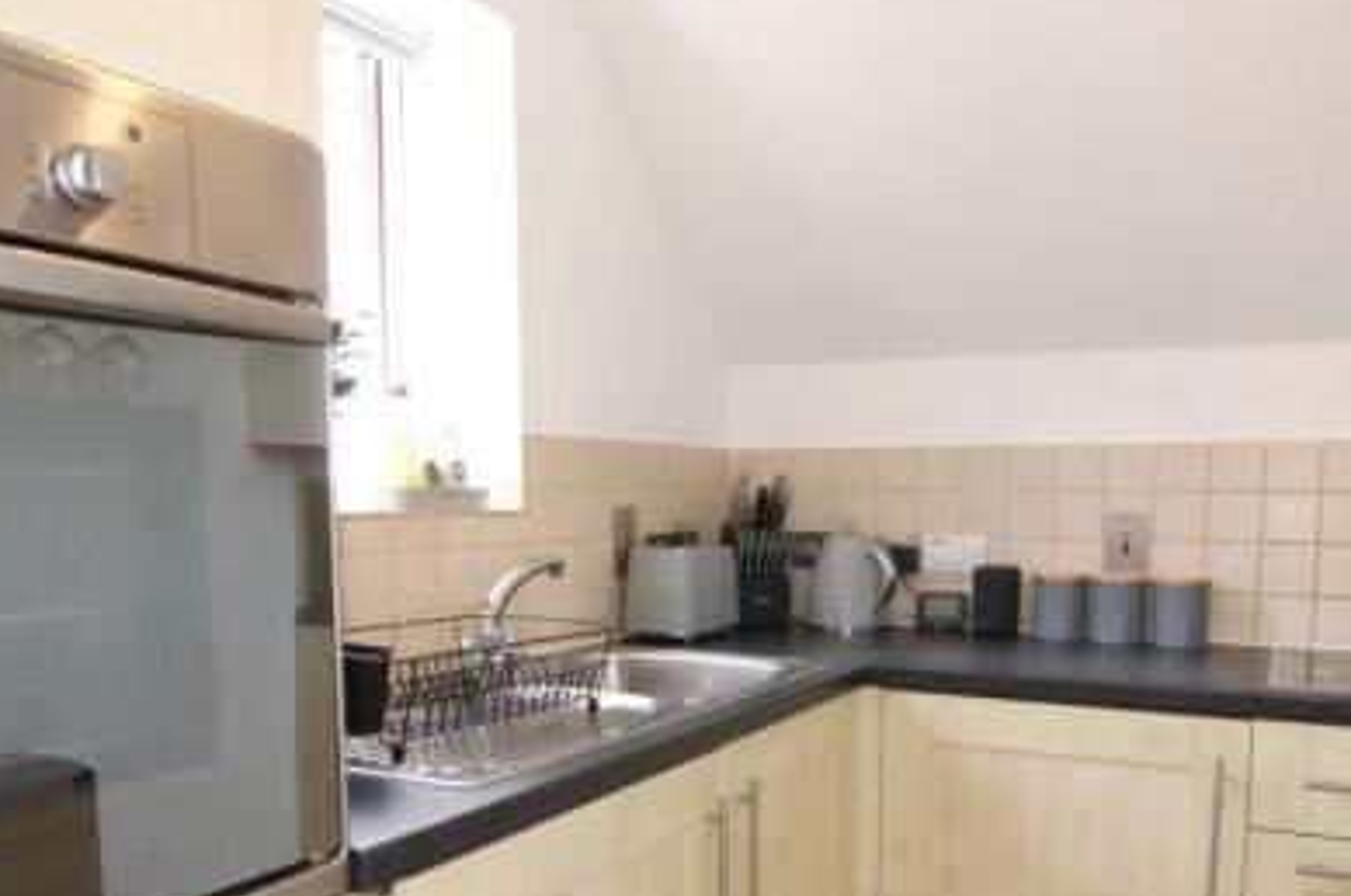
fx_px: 1043
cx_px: 768
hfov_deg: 65.6
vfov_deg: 45.5
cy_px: 622
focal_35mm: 28
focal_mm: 11
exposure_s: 1/100
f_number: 5
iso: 400
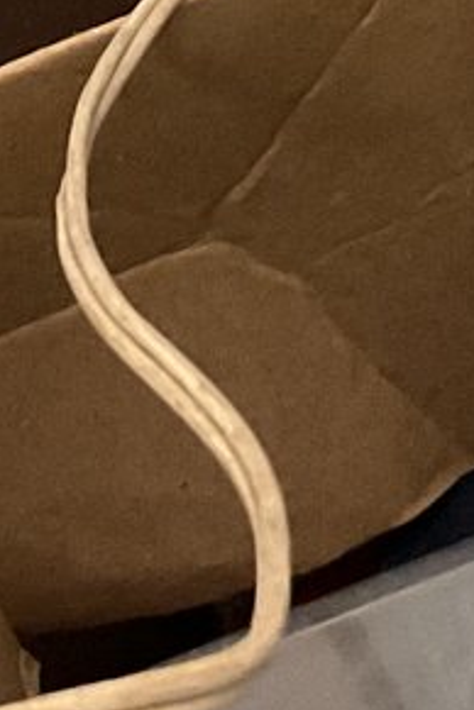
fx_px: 3101
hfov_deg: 8.7
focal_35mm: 157
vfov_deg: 12.5
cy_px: -316
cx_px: 9
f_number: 1.8
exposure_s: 1/40
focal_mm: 3
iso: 320
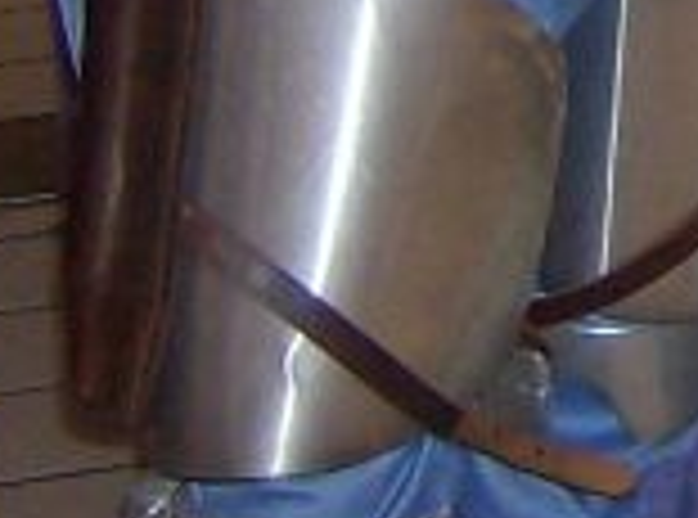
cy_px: -827
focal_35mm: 238
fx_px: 4781
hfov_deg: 7.8
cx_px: 1662
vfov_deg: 5.9
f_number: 2.8
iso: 200
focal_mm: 6
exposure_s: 1/60
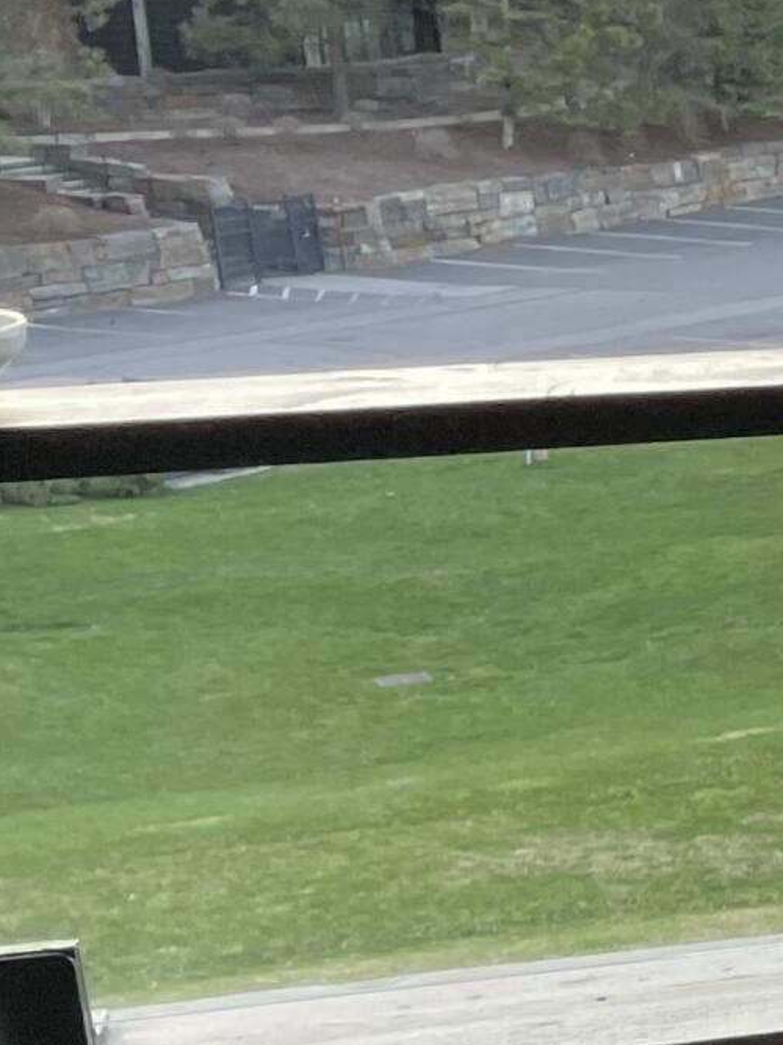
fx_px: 3530
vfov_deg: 16.7
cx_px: 2145
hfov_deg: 10.2
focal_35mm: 117
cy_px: 874
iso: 80
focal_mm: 4.2
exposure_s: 1/121
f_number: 1.6
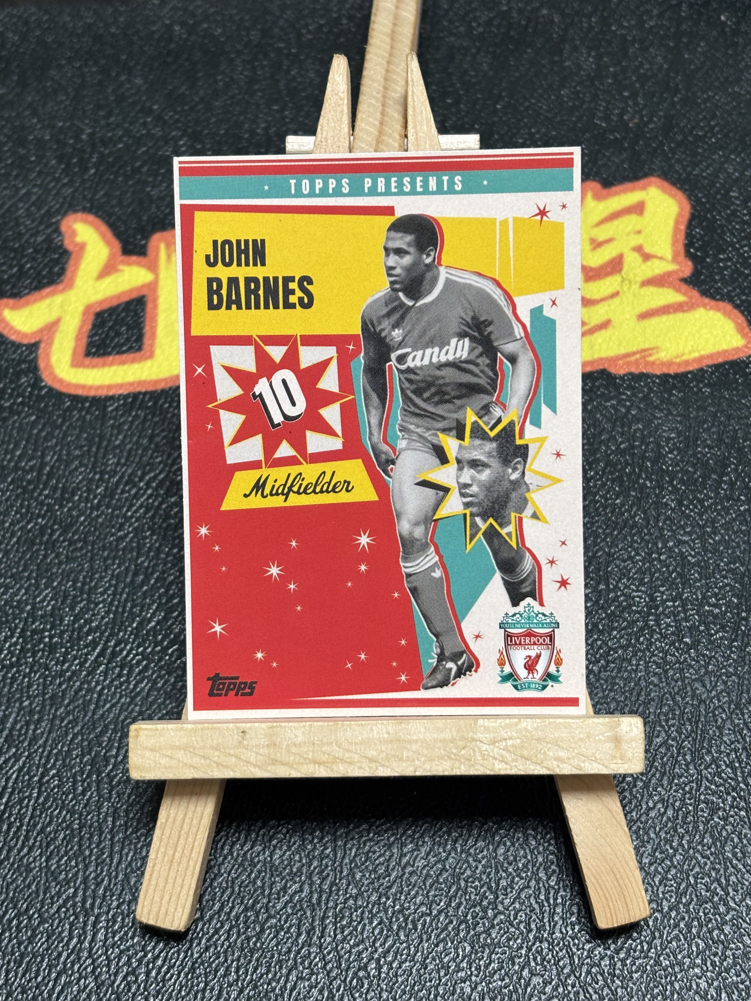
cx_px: 372
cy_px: 507
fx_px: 1533
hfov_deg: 27.5
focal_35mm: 53
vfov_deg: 36.2
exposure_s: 1/33
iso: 160
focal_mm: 5.96
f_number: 1.6
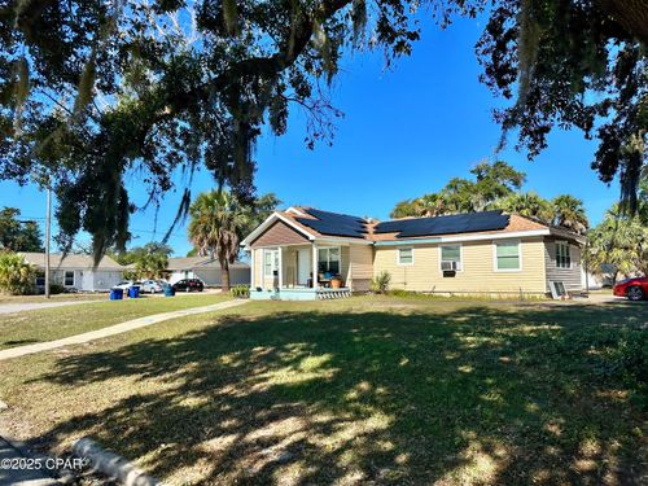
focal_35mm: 24
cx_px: 324
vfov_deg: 56.8
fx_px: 449
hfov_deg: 71.6
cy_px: 243
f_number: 1.78
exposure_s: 1/10753
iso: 80
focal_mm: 6.86
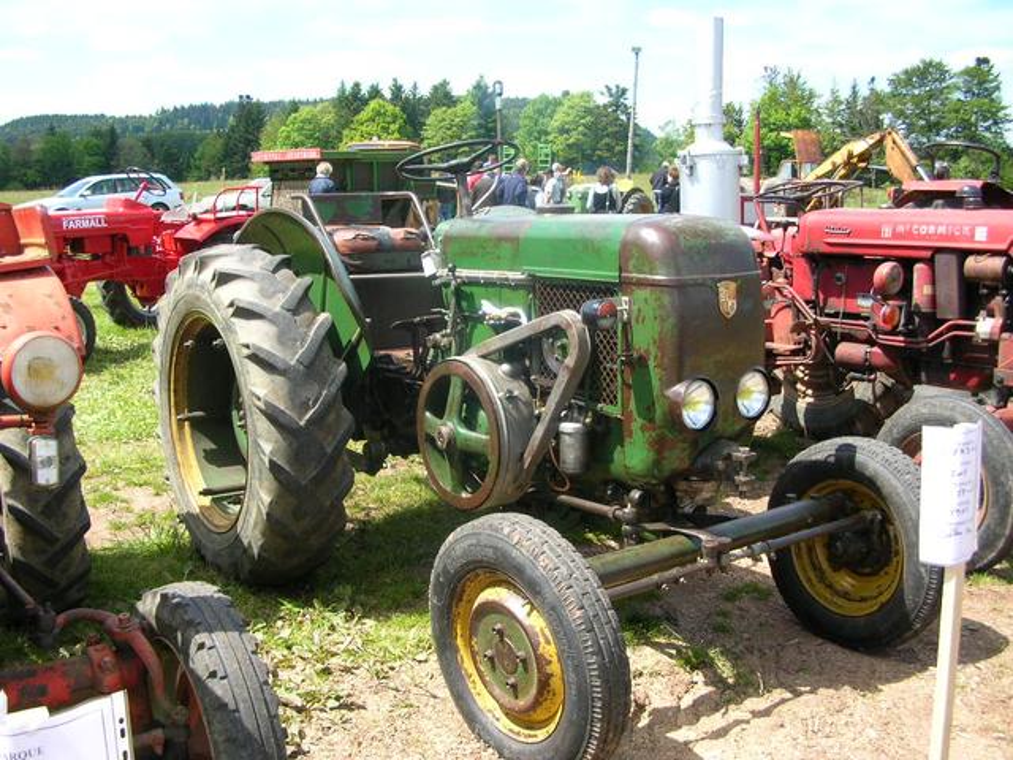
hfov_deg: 52.6
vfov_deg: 40.7
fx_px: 1024
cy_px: 380
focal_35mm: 35
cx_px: 506
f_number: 2.8
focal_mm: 5.8
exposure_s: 1/378
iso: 50
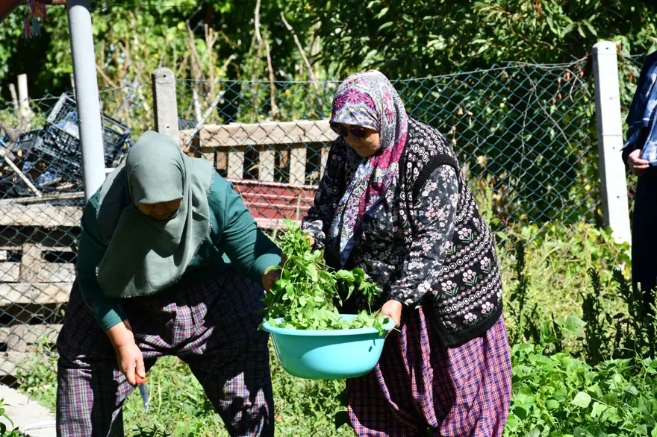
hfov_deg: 14.5
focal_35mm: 142
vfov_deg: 9.7
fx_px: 2590
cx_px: 328
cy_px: 218
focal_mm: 95
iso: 140
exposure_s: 1/250
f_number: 8
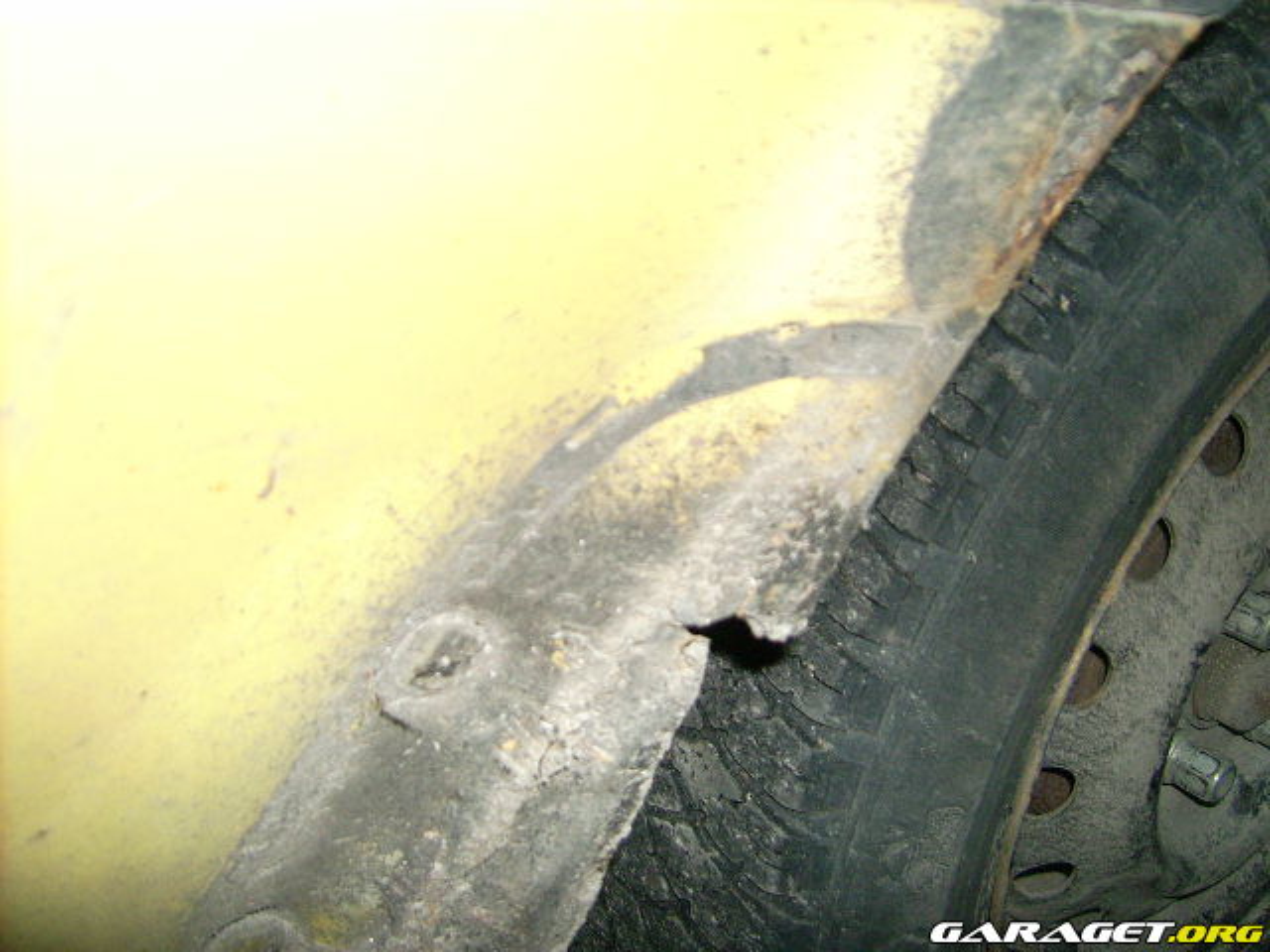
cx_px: 635
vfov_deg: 40.7
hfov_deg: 52.6
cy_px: 476
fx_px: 1284
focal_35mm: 35
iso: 100
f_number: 2.8
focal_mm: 5.95
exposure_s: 1/60
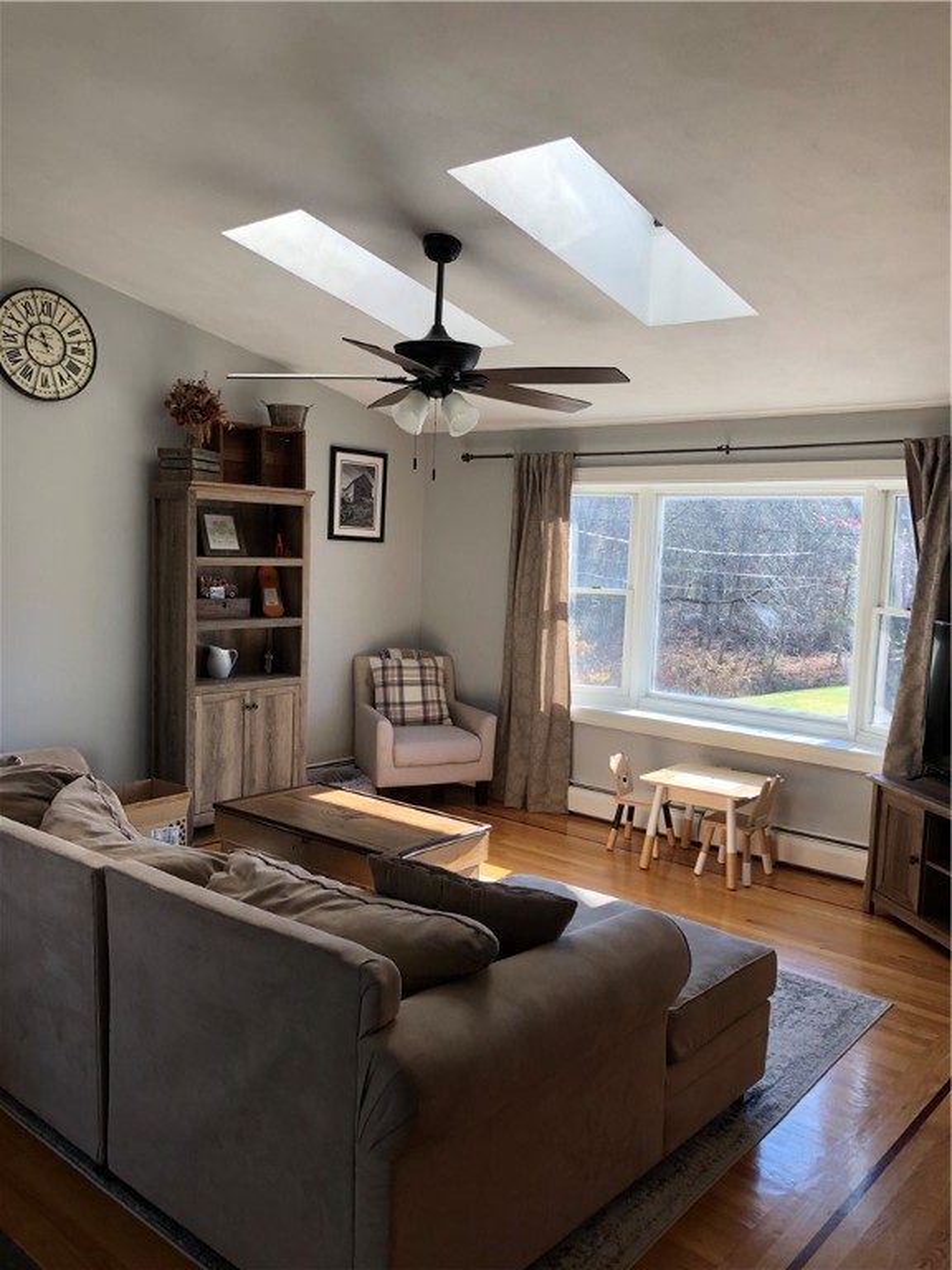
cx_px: 476
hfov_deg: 49.7
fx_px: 1027
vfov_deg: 63.4
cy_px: 635
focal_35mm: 28
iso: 32
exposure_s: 1/120
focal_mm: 3.99
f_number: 1.8
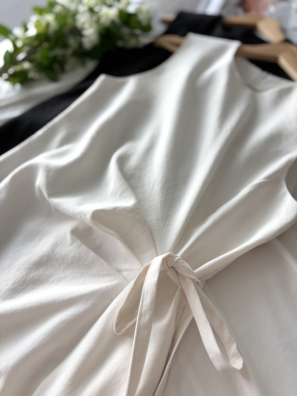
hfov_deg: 53.1
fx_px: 297
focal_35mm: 26
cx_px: 148
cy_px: 198
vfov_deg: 67.3
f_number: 1.6
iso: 64
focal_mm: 5.96
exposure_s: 1/122
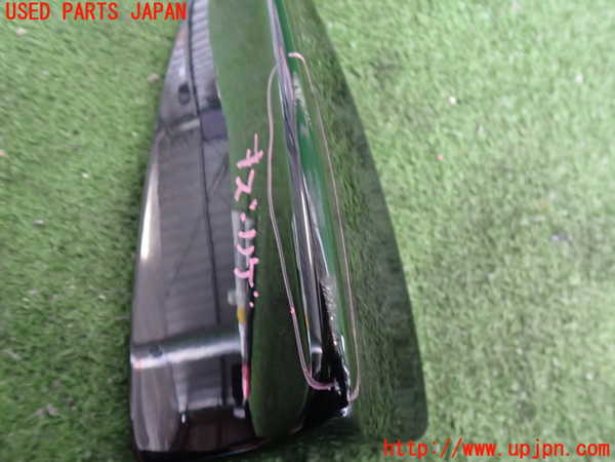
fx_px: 533
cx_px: 308
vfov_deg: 46.8
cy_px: 231
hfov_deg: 60.0
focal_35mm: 30
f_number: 2.3
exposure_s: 1/30
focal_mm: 5.4
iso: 640
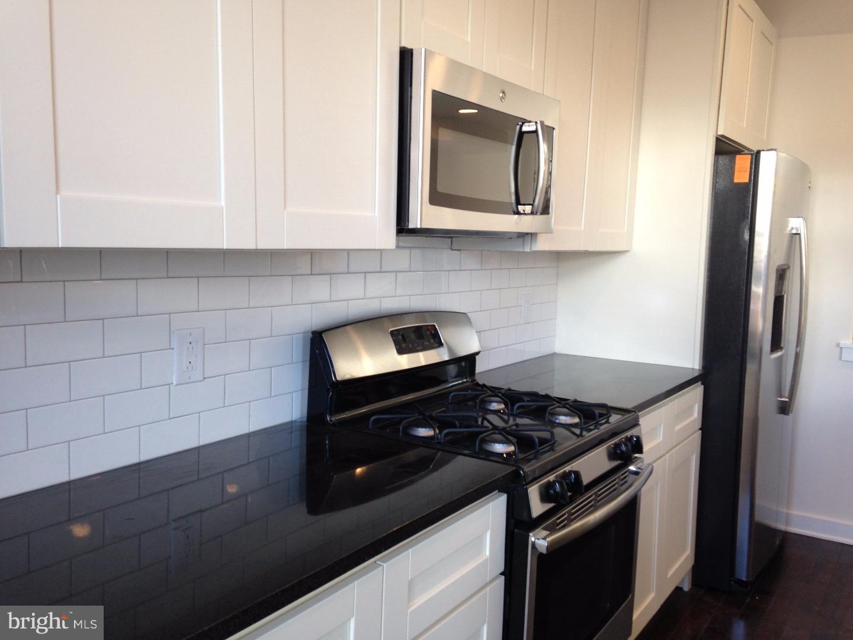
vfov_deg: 42.9
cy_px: 320
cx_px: 426
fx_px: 813
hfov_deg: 55.4
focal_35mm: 33
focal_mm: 4.12
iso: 50
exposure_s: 1/30
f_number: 2.4
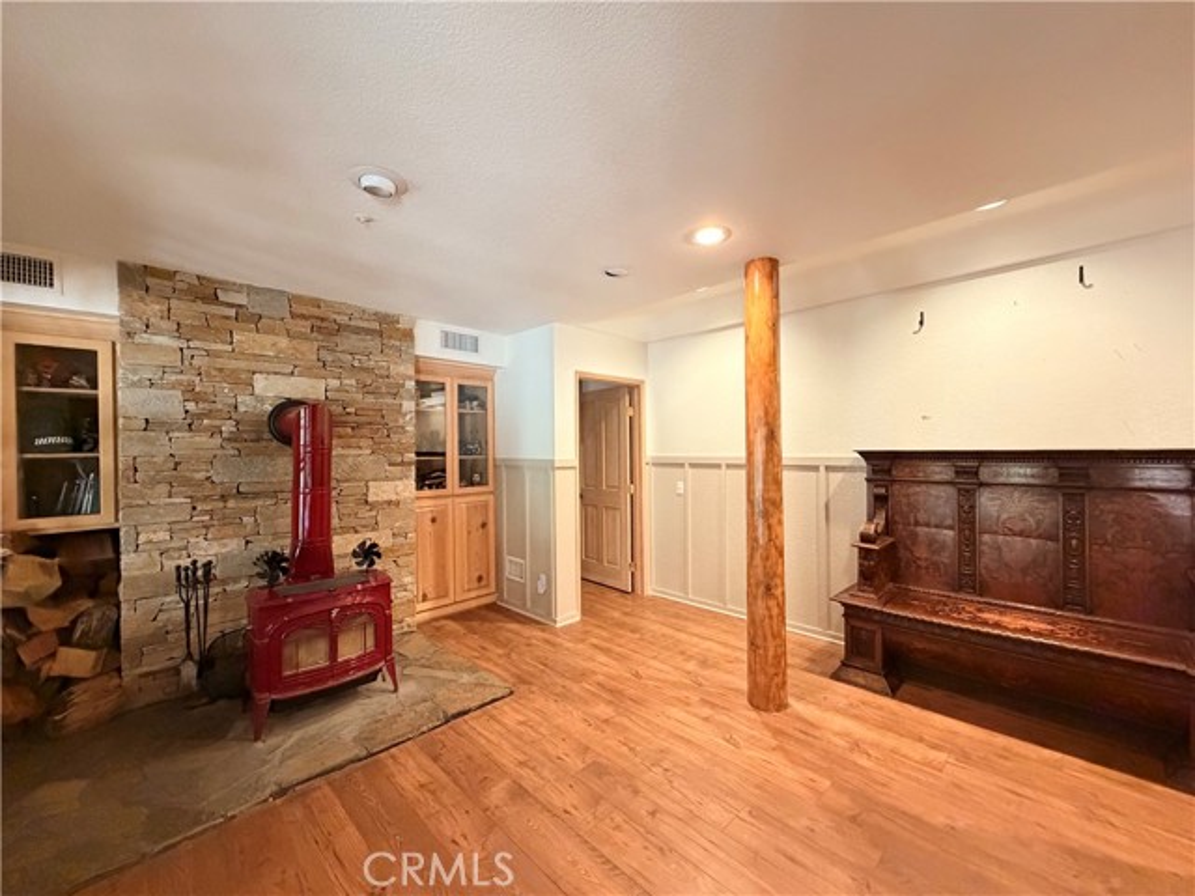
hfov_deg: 102.1
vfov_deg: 85.7
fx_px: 483
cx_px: 598
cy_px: 448
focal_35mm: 14
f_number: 2.2
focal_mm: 2.22
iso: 800
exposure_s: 1/60
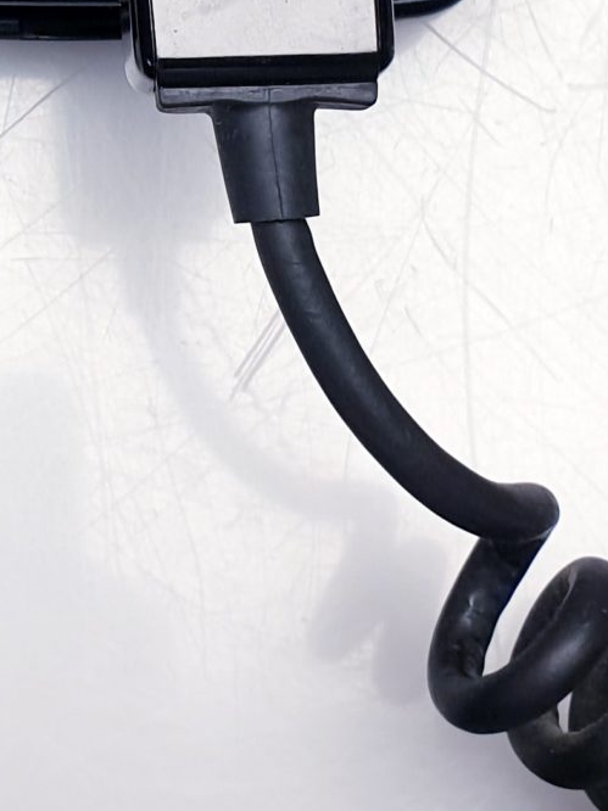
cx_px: -107
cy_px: -150
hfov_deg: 14.4
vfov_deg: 18.6
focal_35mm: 100
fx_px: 2343
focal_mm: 4.3
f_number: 2.4
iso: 64
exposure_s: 1/100
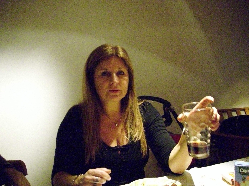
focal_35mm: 31
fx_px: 223
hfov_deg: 58.4
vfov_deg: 45.4
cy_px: 93
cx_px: 124
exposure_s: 1/60
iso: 1200
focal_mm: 6.2
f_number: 2.8
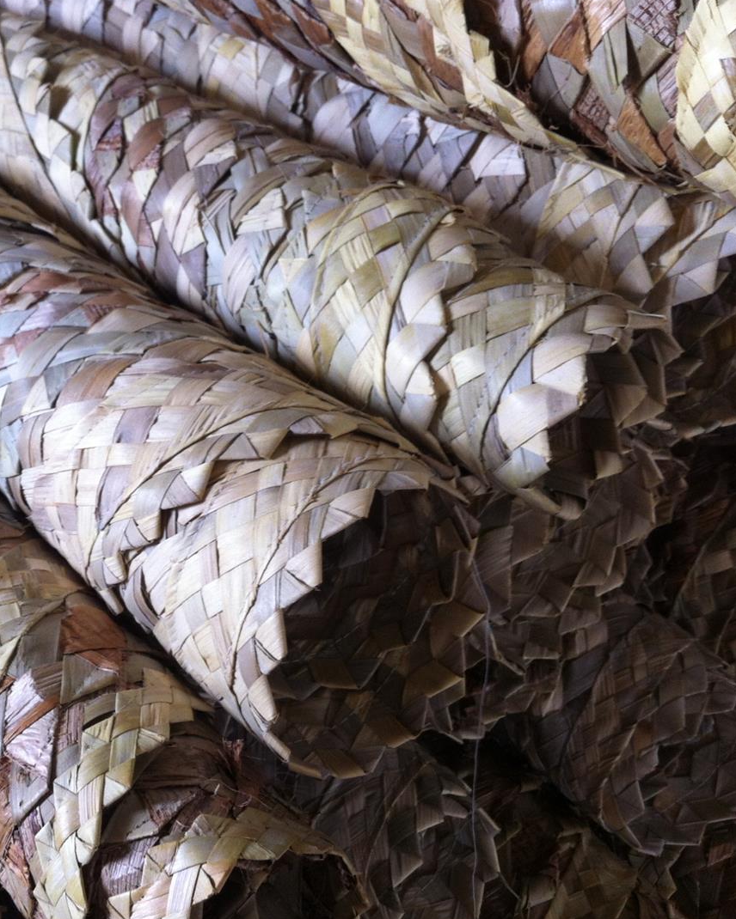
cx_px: 95
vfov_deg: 36.7
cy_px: 465
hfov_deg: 28.7
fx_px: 1389
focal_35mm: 51
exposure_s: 1/17
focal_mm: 3.85
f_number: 2.8
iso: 80
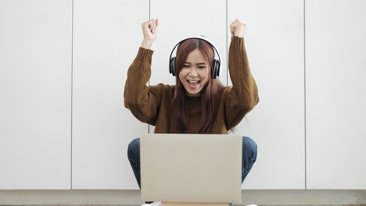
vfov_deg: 21.5
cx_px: 182
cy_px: 113
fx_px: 544
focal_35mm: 56
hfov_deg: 37.2
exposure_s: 1/250
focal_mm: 35
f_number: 2
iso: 400
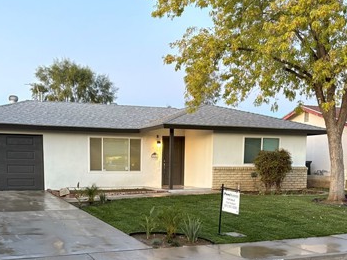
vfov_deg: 29.4
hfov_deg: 39.4
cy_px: 217
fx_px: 481
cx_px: 131
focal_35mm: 48
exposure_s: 1/40
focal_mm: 5.96
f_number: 1.6
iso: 400
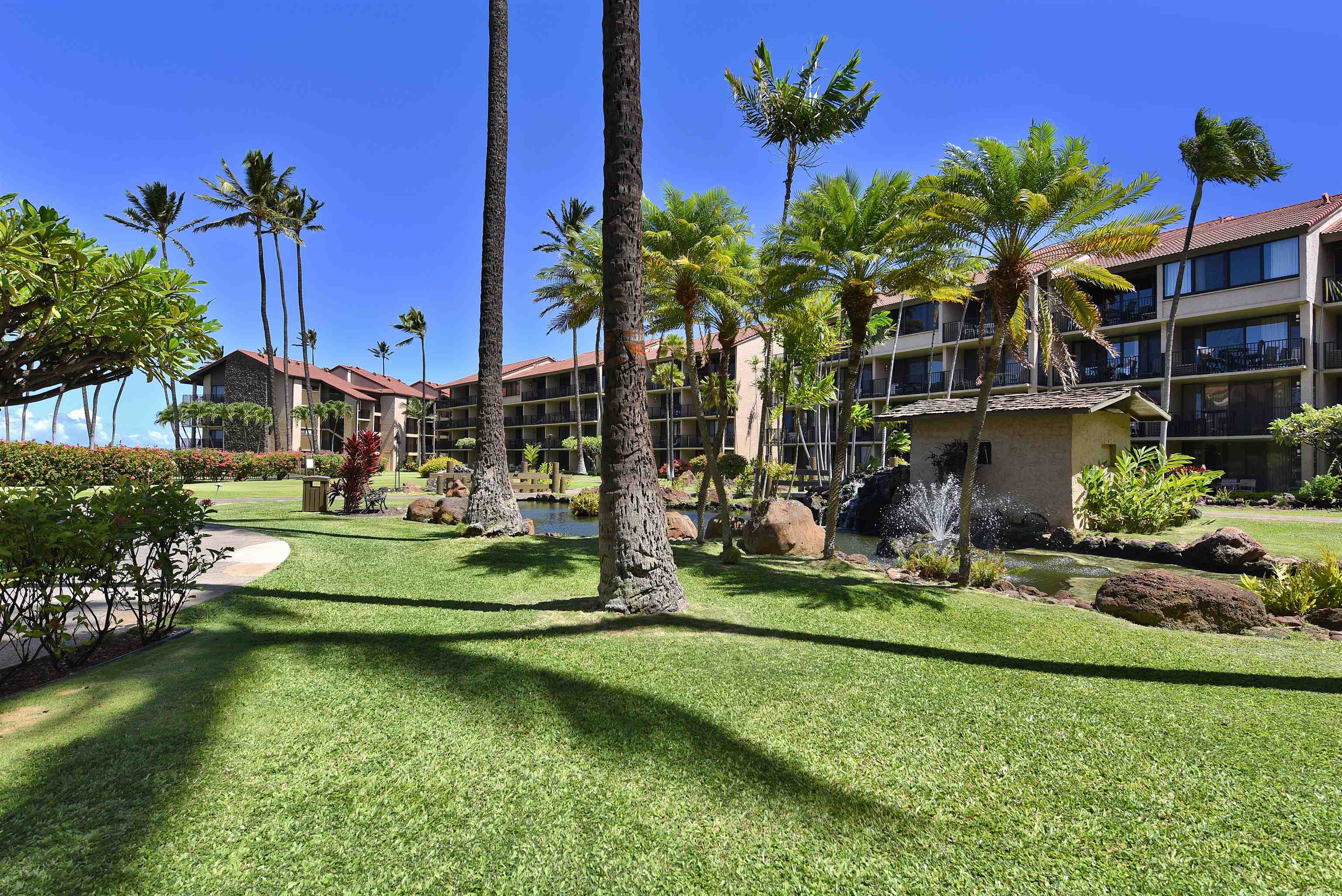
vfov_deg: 67.4
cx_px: 671
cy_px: 448
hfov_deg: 90.0
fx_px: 671
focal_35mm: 18
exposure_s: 1/200
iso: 50
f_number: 7.1
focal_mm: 18
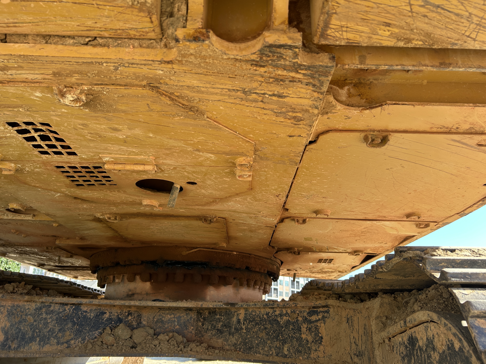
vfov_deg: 53.1
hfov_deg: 67.3
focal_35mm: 26
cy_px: 182
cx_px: 243
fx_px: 365
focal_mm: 5.7
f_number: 1.5
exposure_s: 1/452
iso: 50
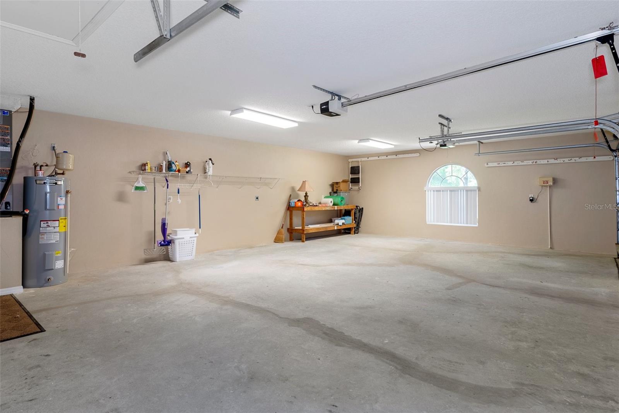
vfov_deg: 67.4
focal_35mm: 18
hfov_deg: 90.0
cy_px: 206
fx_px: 309
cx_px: 310
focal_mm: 12
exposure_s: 1/10
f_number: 8
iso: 320
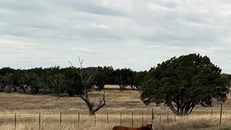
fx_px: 937
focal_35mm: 153
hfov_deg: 13.5
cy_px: 98
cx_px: 304
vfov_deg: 7.9
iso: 80
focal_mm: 6.76
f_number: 1.78
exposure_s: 1/3413
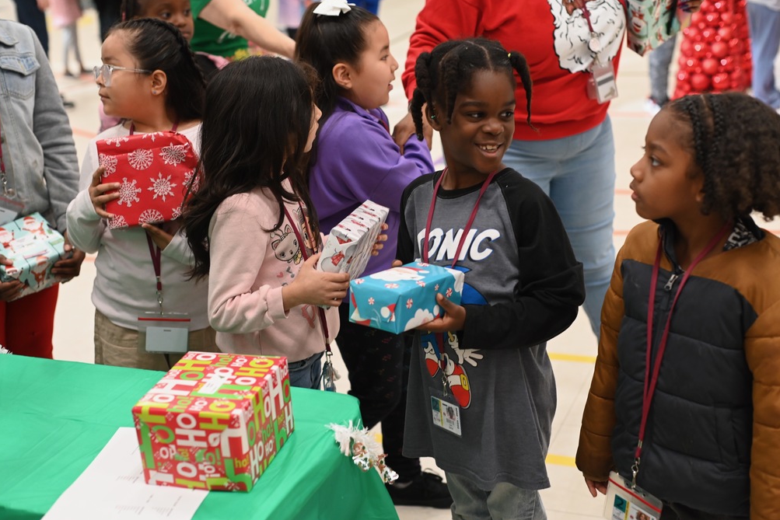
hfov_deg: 38.9
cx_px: 394
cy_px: 261
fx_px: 1105
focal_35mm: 51
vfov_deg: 26.5
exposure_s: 1/250
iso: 1600
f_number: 2.8
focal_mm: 50
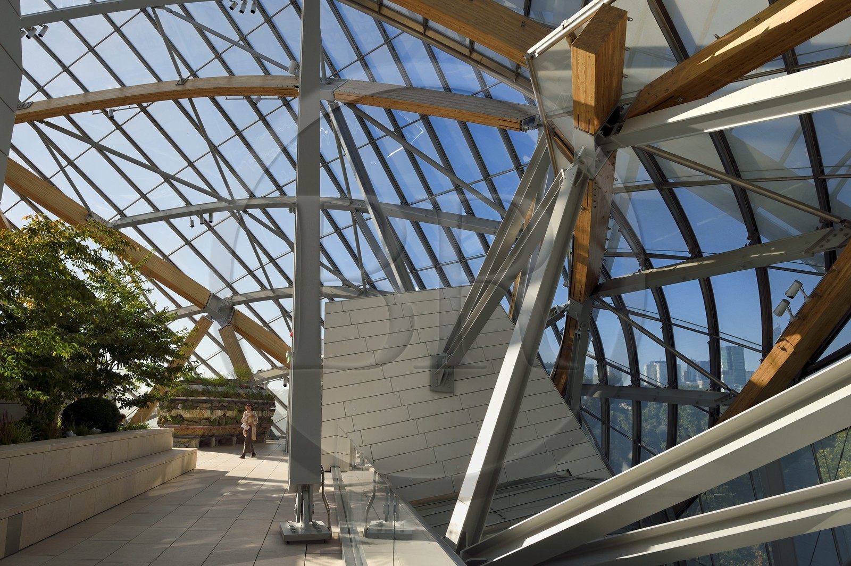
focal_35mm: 26
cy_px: 283
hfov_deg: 69.4
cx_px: 426
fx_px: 614
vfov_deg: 49.5
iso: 200
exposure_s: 1/200
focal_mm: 26
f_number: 13
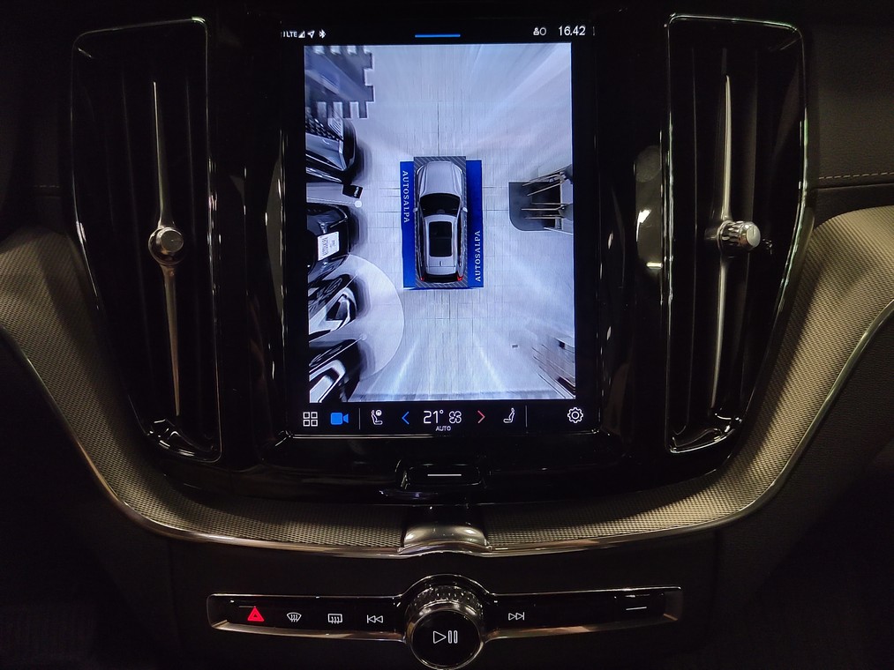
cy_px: 335
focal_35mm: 29
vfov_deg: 48.2
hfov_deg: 61.7
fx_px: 749
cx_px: 447
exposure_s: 1/100
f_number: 1.9
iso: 2309
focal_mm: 5.52
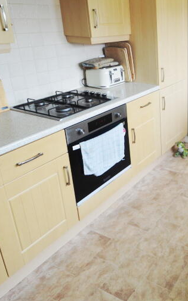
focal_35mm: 31
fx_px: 254
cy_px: 111
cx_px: 204
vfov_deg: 60.4
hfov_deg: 35.1
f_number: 5
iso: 400
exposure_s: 1/100
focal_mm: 10
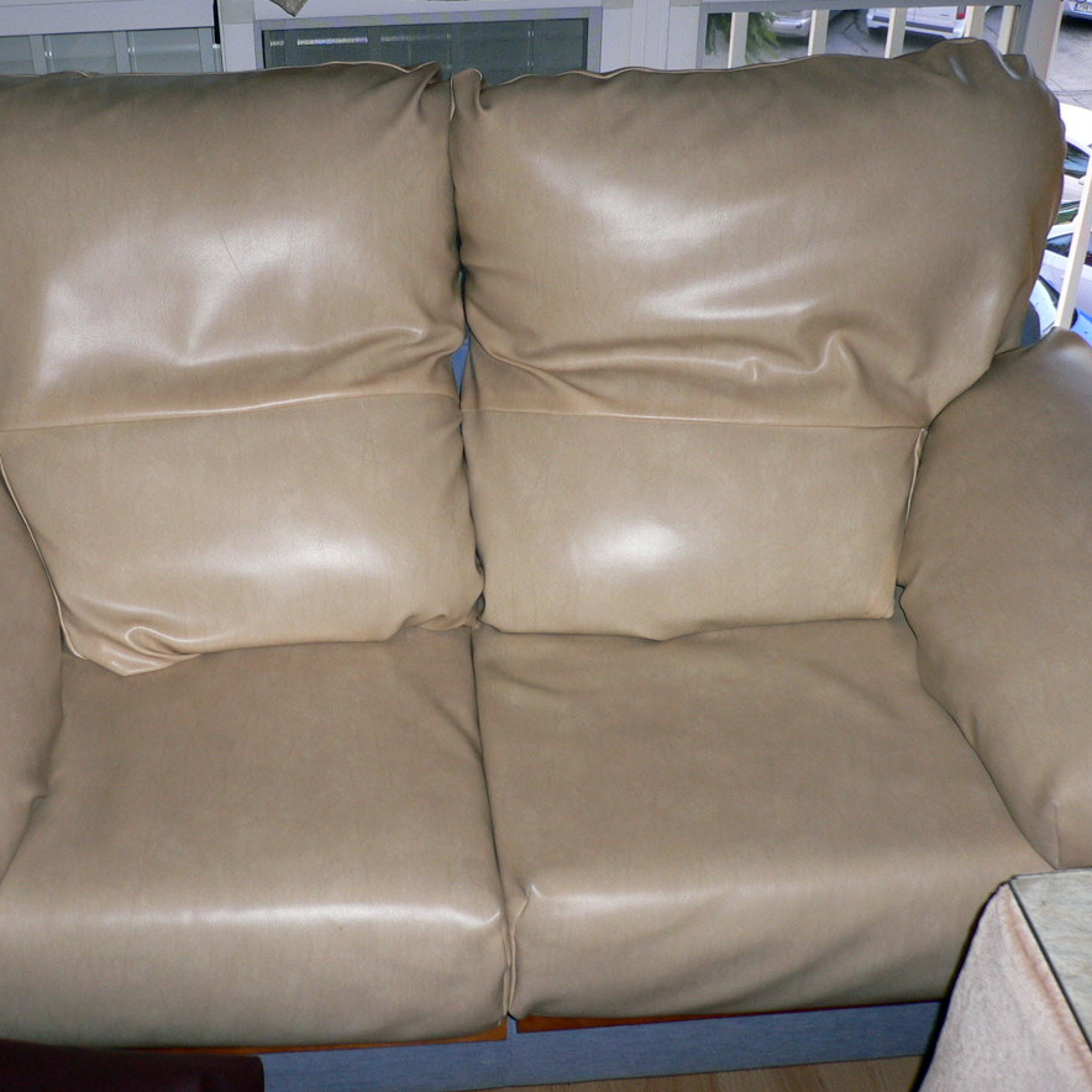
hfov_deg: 39.9
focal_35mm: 42
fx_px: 1499
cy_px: 537
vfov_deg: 40.0
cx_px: 437
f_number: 2.8
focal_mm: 5.8
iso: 150
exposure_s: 1/60
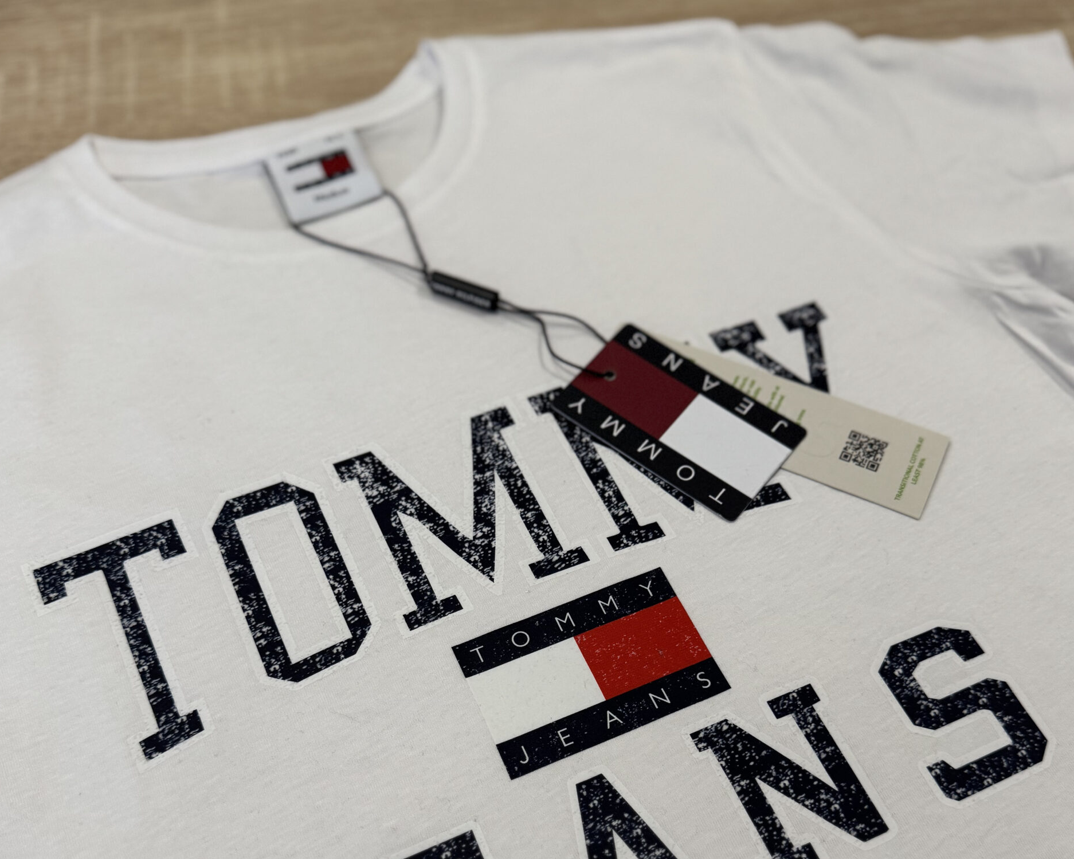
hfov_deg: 55.7
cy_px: 619
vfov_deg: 44.6
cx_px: 542
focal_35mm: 32
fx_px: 1017
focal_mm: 6.76
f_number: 1.78
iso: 200
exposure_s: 1/100
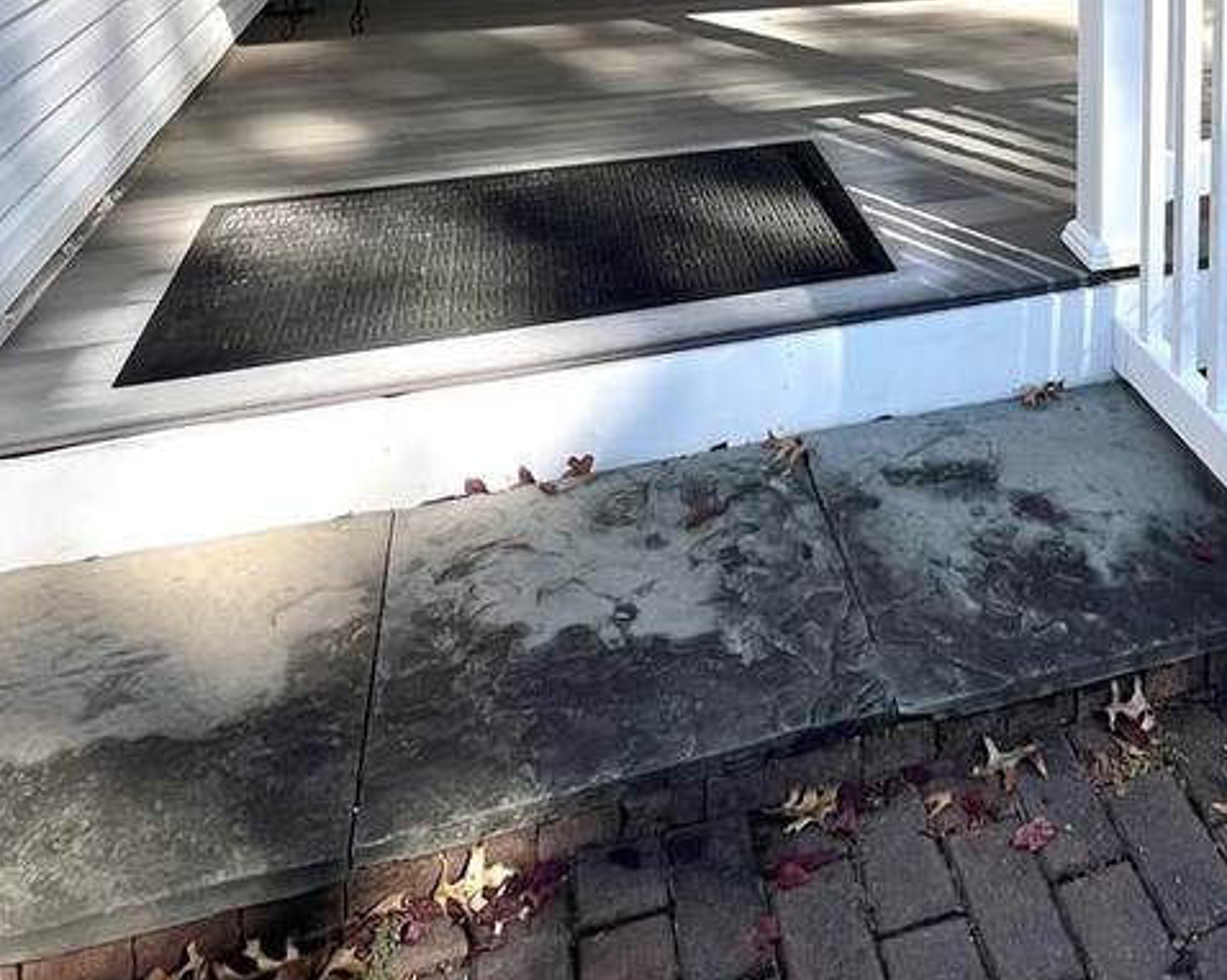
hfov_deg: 49.3
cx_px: 1006
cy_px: -246
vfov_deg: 33.5
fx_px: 1234
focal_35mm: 34
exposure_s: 1/485
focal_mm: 1.57
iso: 32
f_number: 1.8
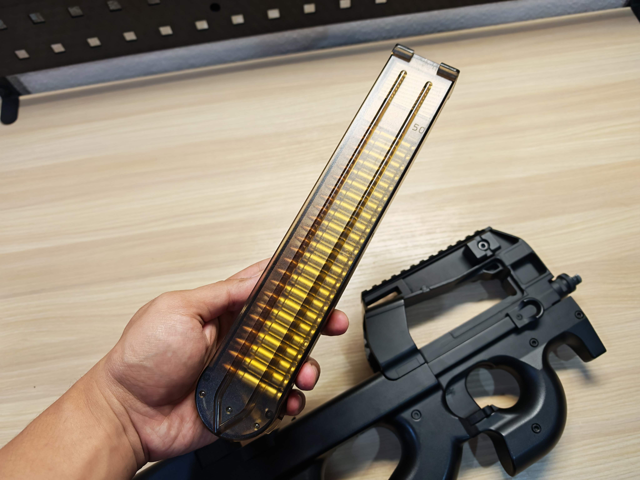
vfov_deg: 56.8
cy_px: 240
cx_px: 320
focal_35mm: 24
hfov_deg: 71.6
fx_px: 444
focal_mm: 6.83
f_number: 2
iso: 160
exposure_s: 1/100
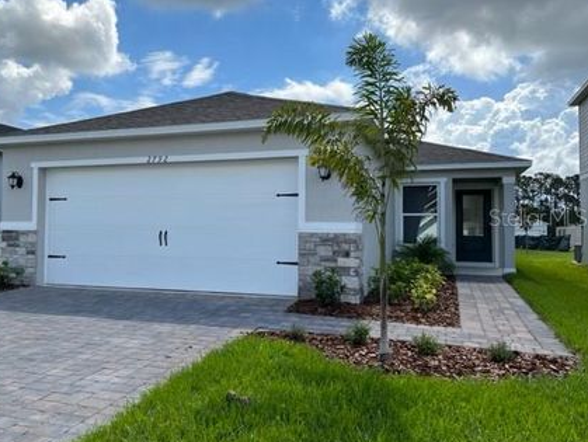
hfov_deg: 57.9
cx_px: 241
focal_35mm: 31
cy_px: 217
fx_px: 527
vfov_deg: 45.5
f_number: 1.6
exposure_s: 1/4016
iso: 50
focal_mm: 5.1
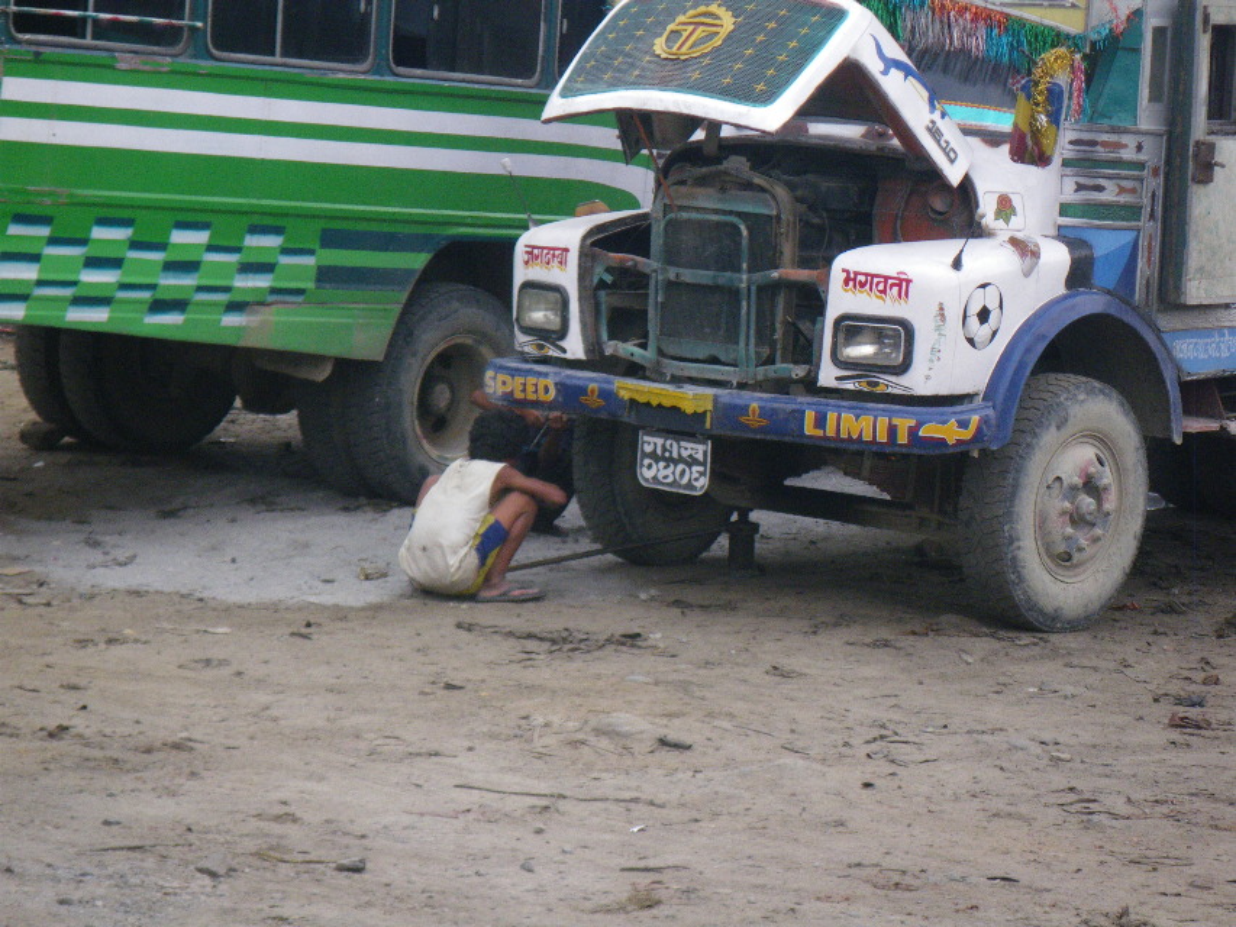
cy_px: 464
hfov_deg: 14.1
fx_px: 5000
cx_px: 618
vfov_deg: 10.6
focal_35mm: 140
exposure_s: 1/250
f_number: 5.5
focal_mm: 25
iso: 250
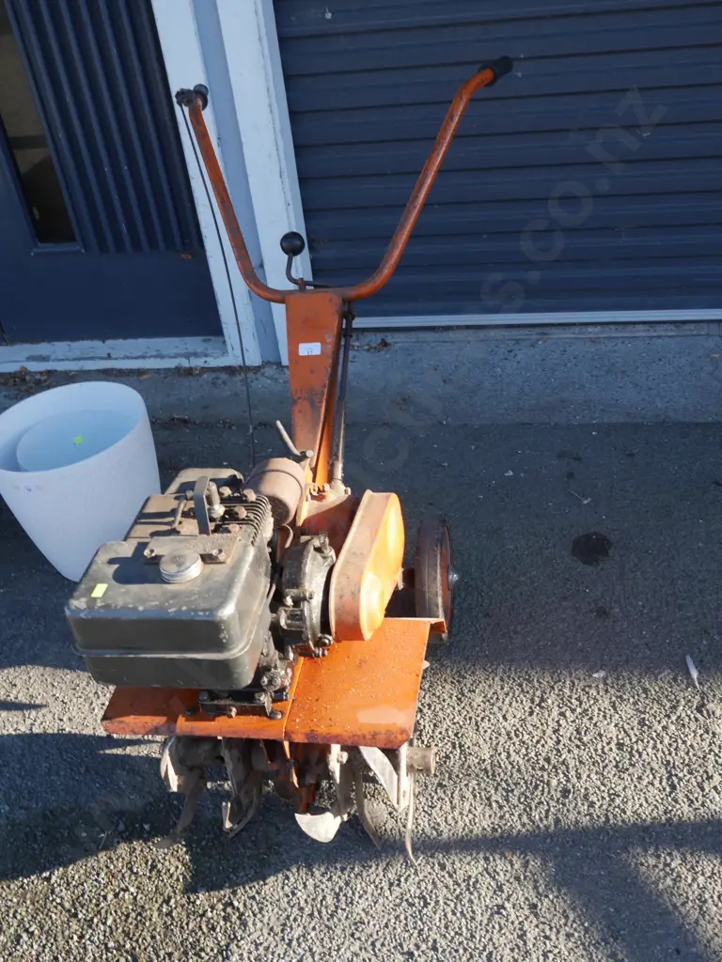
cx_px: 361
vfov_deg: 56.8
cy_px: 481
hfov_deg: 44.2
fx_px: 890
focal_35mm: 32
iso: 200
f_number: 5
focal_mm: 16
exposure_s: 1/160
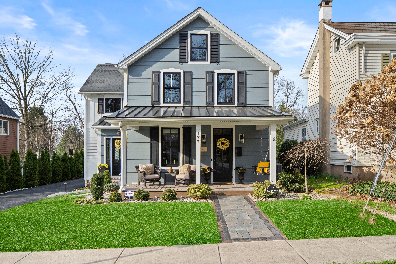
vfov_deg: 53.1
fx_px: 264
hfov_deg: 73.7
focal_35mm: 24
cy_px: 132
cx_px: 198
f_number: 9
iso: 800
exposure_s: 1/800
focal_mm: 24
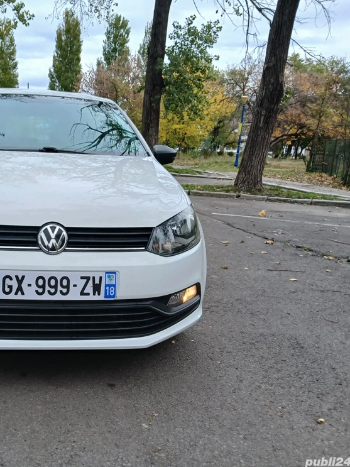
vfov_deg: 52.6
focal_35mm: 35
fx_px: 472
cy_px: 235
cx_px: 57
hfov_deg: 38.7
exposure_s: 1/100
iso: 20
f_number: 1.8
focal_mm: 3.98
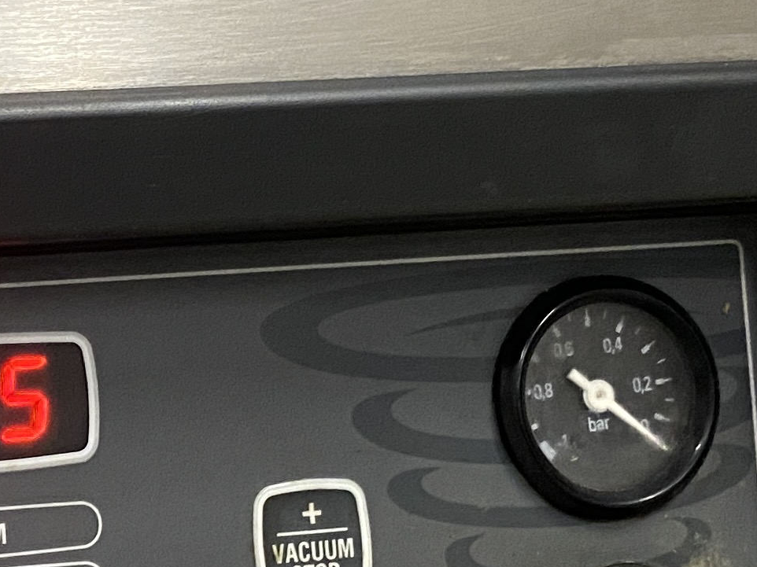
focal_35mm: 109
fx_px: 2383
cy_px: 187
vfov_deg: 13.6
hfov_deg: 17.5
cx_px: -42
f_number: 1.8
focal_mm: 4.25
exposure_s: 1/50
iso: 500
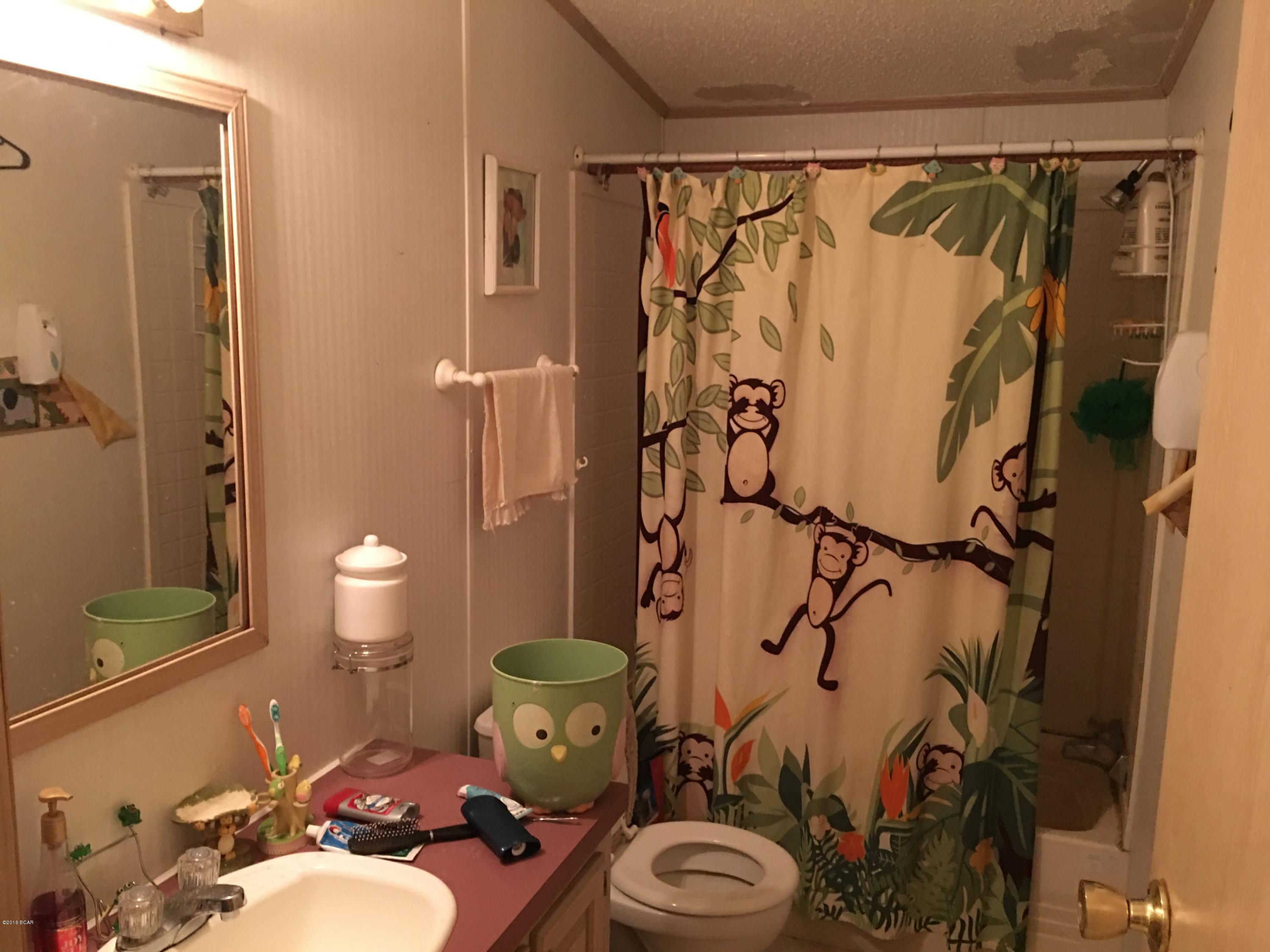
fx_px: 1064
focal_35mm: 29
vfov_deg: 48.2
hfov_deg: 61.7
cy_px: 476
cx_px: 635
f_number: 2.2
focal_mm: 4.15
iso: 125
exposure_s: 1/4
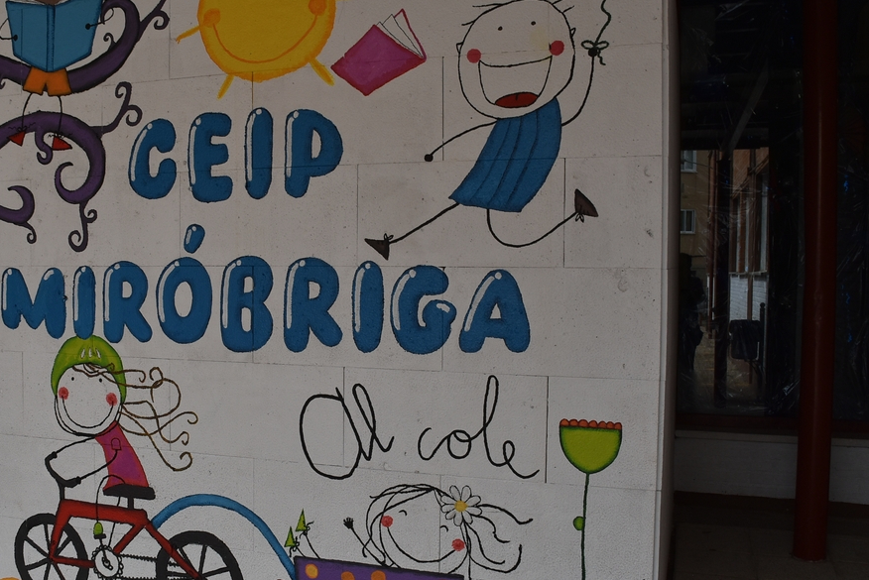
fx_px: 894
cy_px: 290
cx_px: 335
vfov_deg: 36.0
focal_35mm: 37
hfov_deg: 51.4
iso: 280
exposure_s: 1/250
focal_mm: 18
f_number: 8
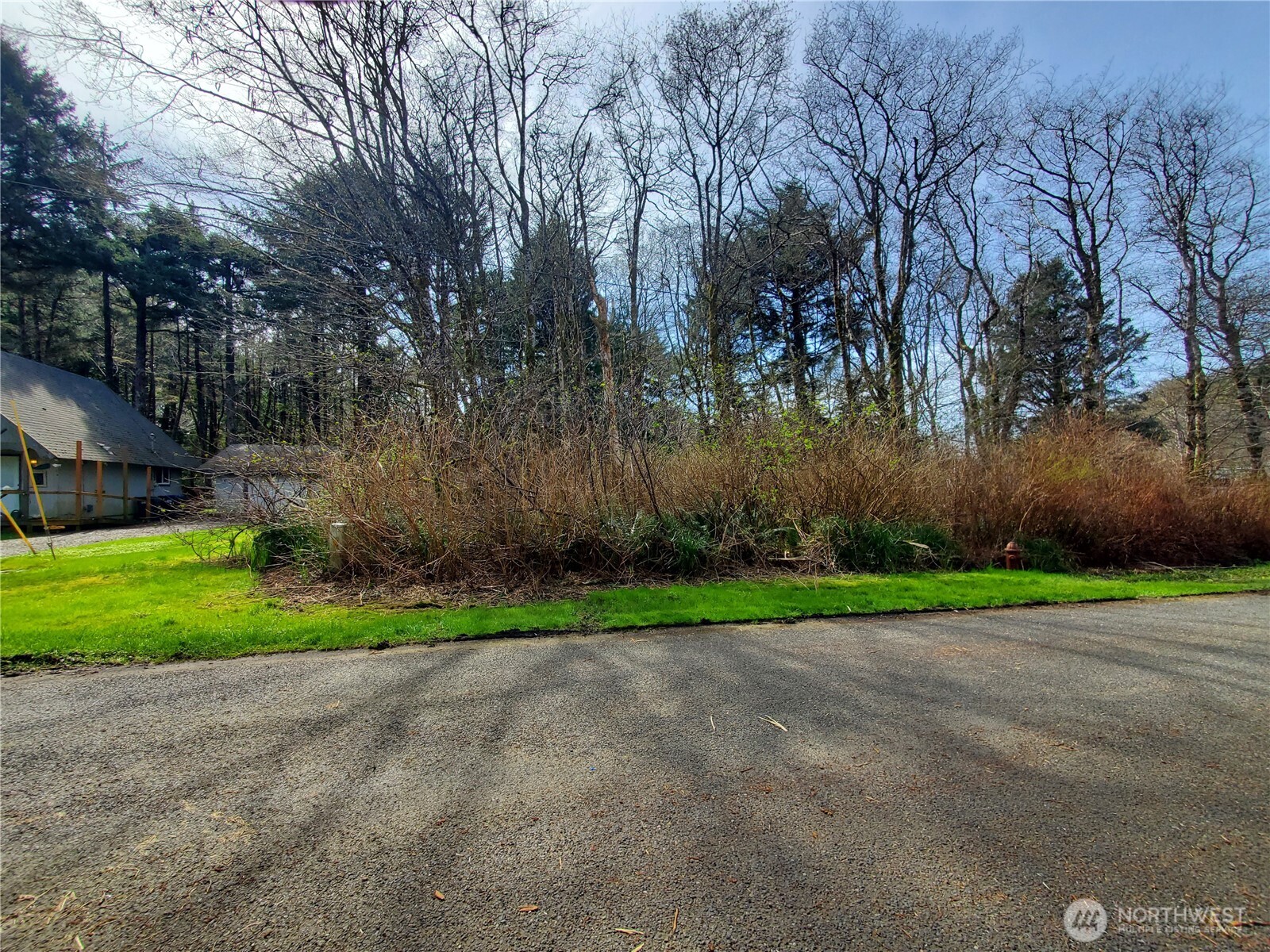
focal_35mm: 13
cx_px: 635
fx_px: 477
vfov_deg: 89.9
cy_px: 476
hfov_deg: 106.2
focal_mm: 1.8
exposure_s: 1/801
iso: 50
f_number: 2.2
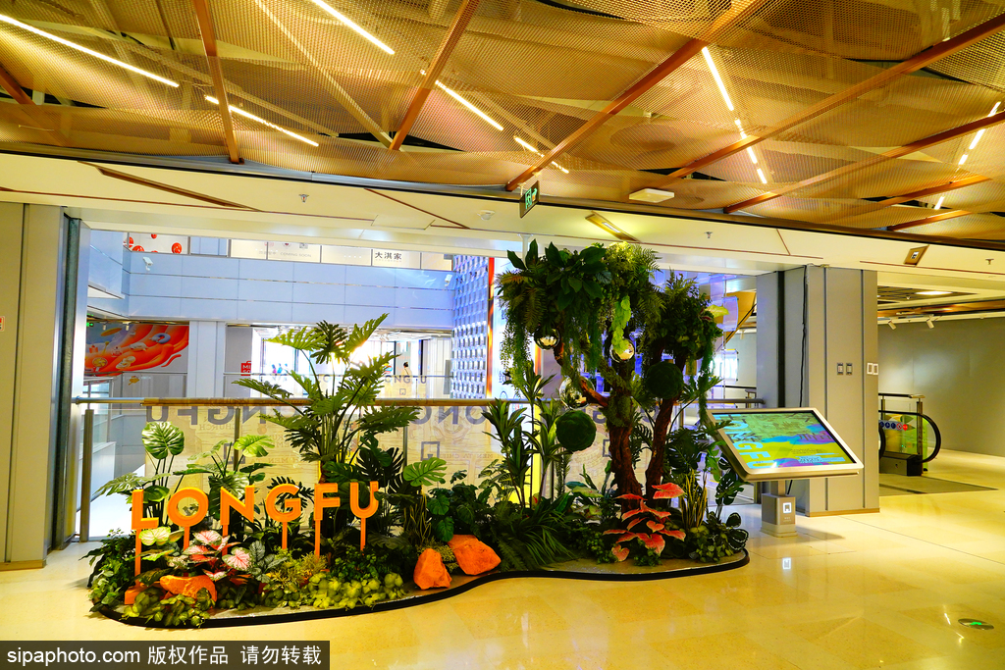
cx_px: 502
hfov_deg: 73.7
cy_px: 335
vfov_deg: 53.1
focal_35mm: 24
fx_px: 670
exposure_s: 1/100
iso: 1250
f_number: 6.3
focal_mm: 24
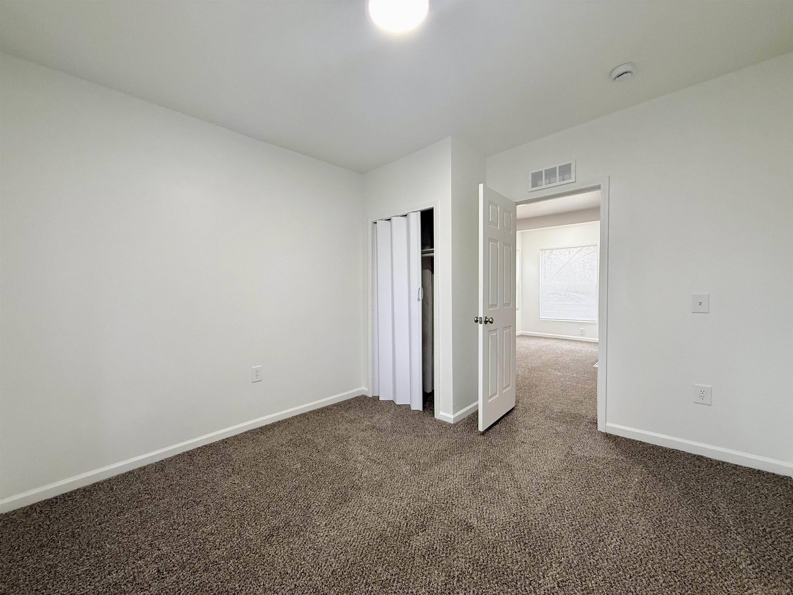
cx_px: 396
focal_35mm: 14
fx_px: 321
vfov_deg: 85.7
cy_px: 298
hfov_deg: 102.1
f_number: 2.2
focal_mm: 2.22
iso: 250
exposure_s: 1/120
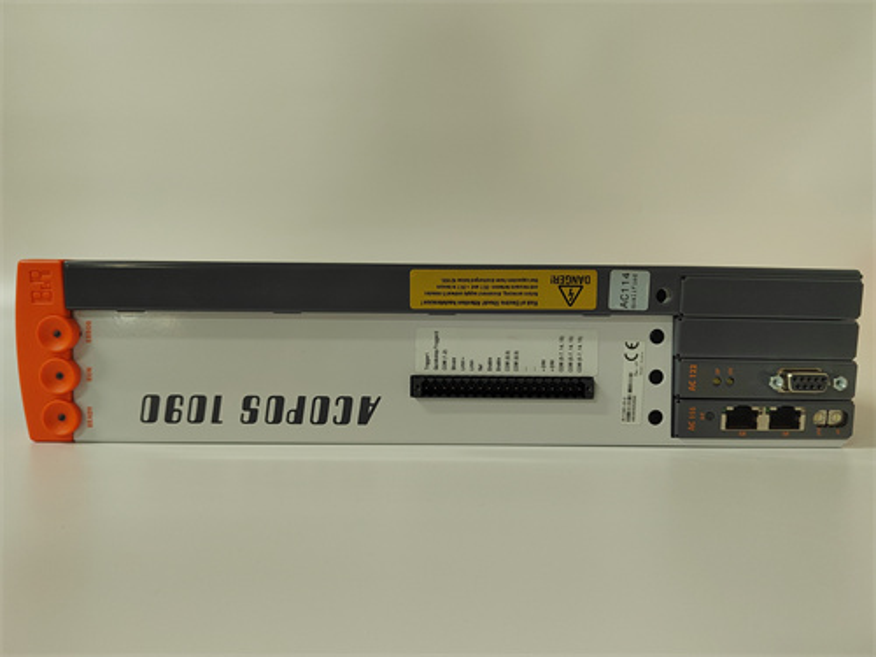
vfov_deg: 58.9
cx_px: 438
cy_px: 328
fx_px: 582
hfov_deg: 73.9
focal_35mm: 23
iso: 1547
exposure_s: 1/100
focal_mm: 5.52
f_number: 1.9
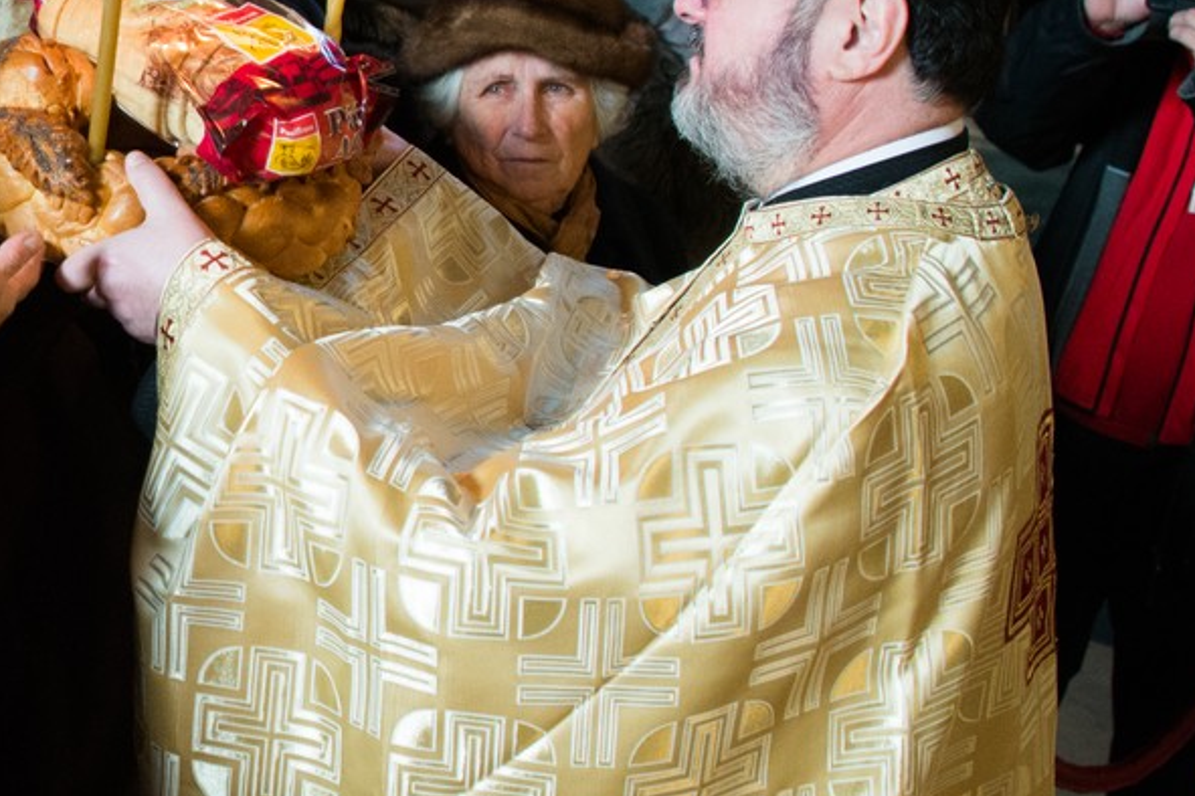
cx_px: -110
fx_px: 2257
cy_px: 212
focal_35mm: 68
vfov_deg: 19.9
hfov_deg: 27.2
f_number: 3.5
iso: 2000
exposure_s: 1/60
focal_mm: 28
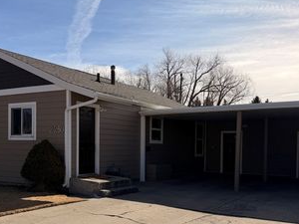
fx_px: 346
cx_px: 156
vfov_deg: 35.5
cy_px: 156
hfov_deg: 46.8
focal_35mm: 40
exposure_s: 1/10309
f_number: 1.78
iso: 100
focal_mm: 6.76
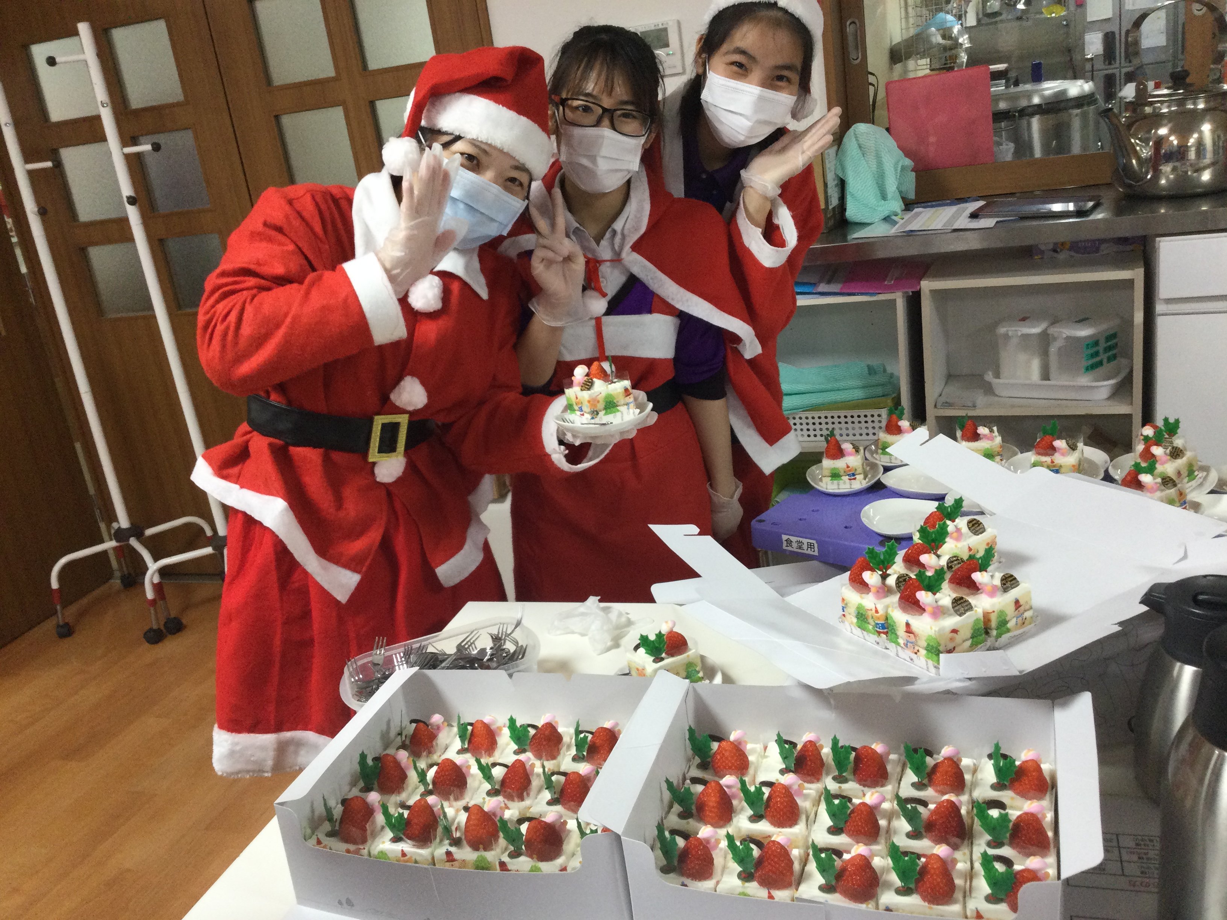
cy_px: 460
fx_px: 1099
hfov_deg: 58.4
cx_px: 614
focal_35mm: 31
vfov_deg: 45.4
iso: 64
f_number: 2.4
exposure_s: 1/30
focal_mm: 3.3
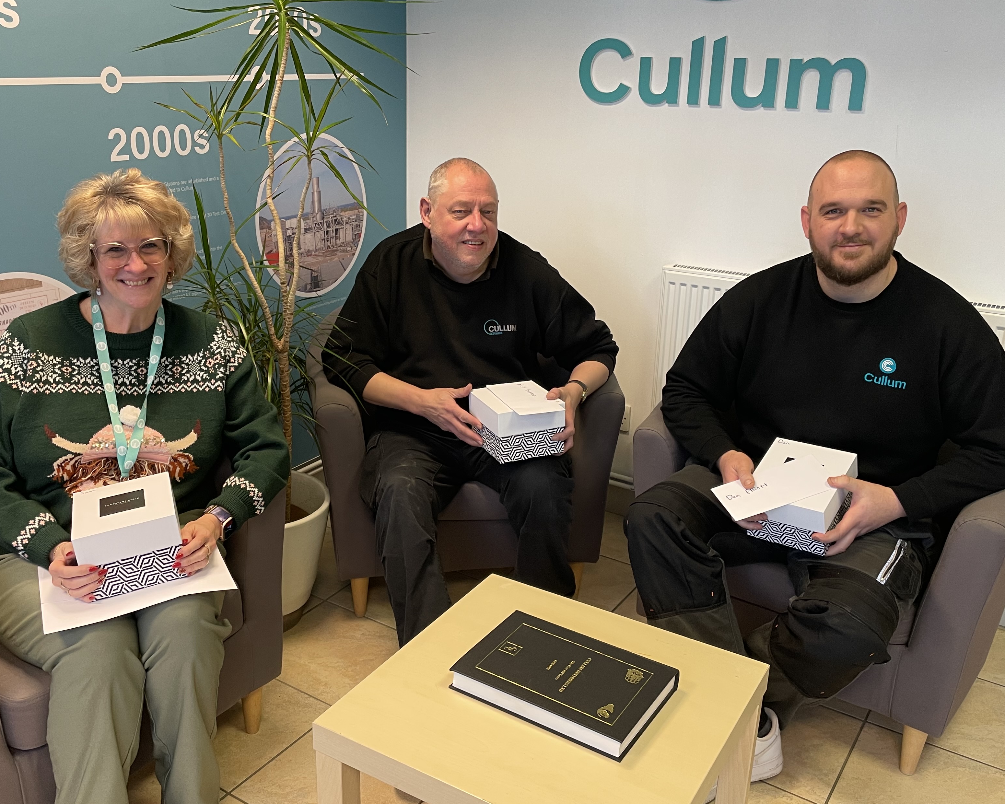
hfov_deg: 54.2
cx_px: 463
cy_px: 401
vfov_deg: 44.5
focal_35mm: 33
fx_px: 982
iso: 100
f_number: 1.6
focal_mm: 4.2
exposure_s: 1/50
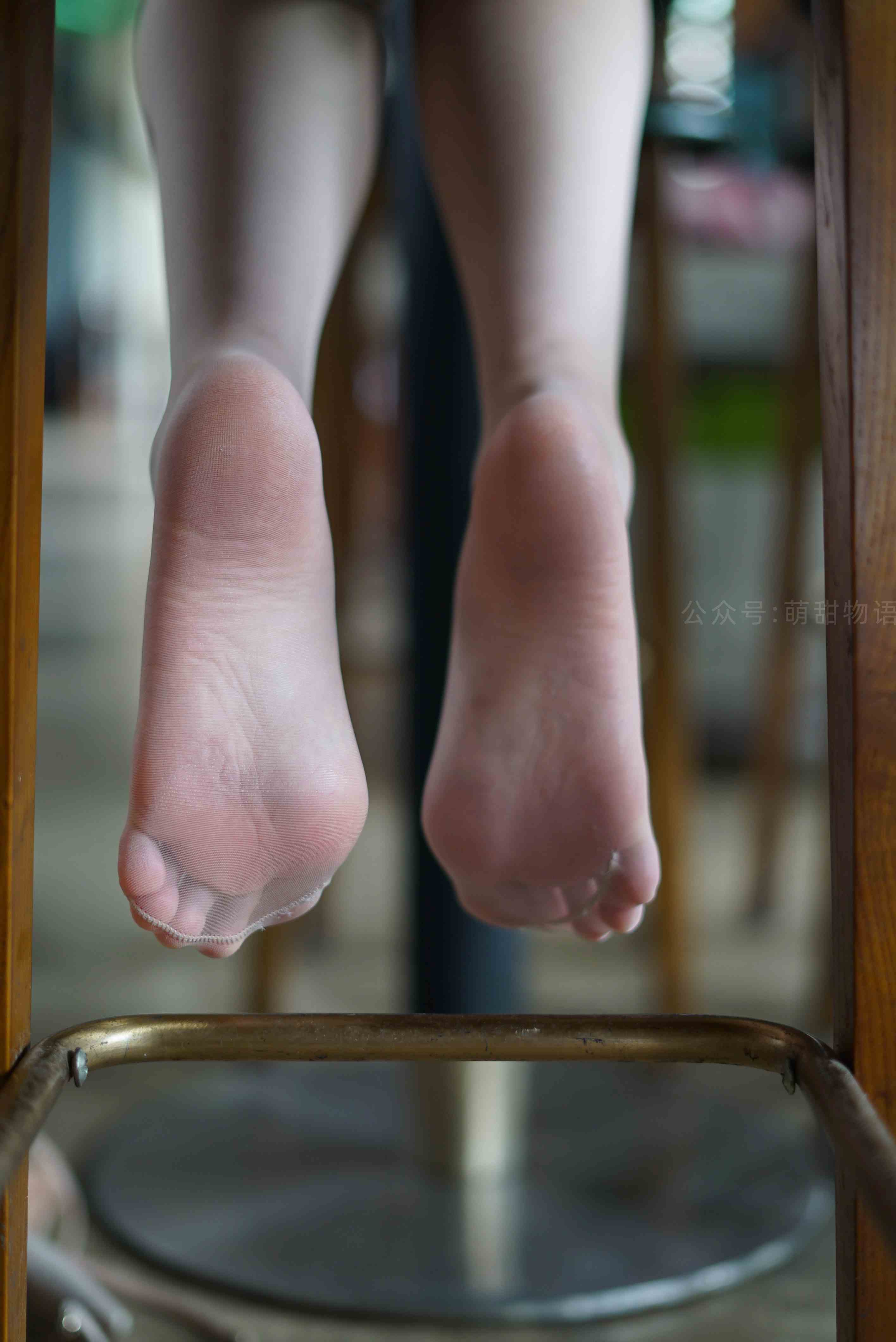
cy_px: 671
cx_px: 448
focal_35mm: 50
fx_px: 1864
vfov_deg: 39.6
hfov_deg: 27.0
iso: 160
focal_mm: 50
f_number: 1.8
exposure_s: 1/40
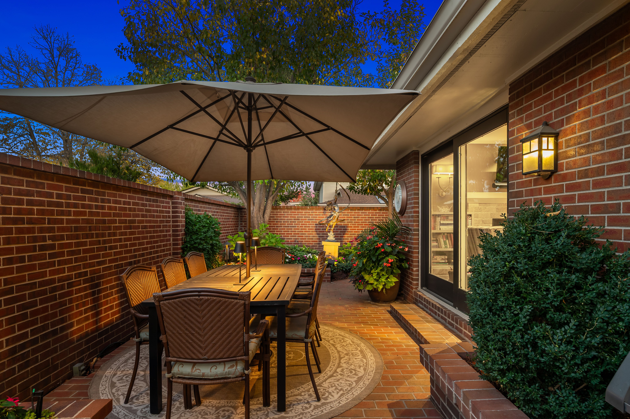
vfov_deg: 64.5
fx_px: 332
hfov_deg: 86.9
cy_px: 210
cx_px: 315
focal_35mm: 19
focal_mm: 19
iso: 250
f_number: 9
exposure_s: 2
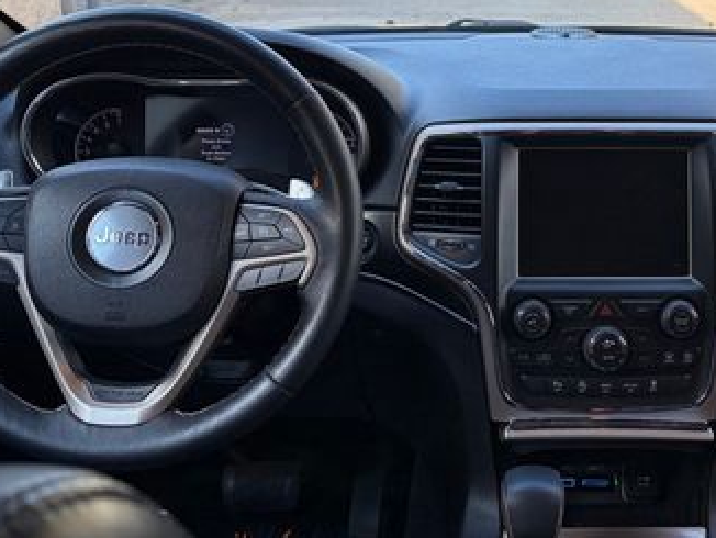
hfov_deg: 36.4
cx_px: 551
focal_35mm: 51
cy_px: 189
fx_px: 1056
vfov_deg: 28.4
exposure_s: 1/176
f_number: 1.6
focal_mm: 5.96
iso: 40
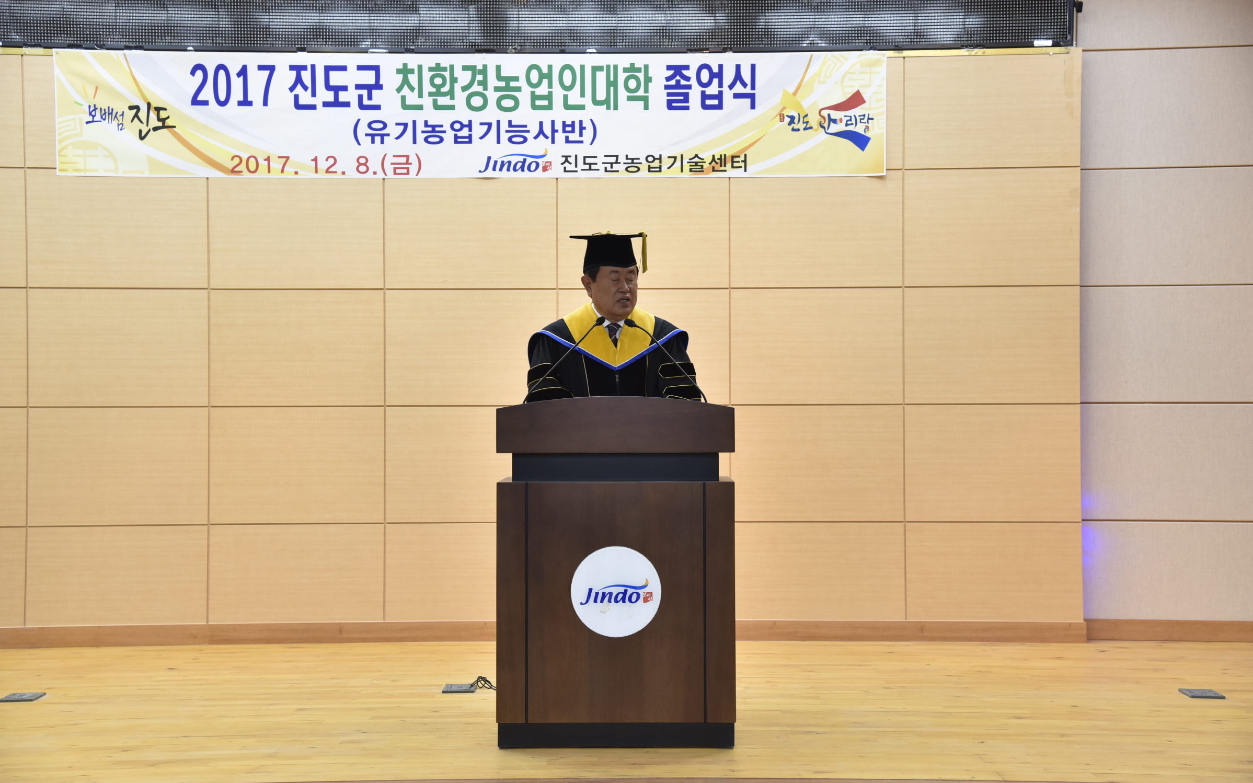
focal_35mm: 49
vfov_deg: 26.3
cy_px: 389
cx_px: 627
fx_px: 1673
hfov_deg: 41.1
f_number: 4.5
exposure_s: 1/125
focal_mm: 48
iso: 800
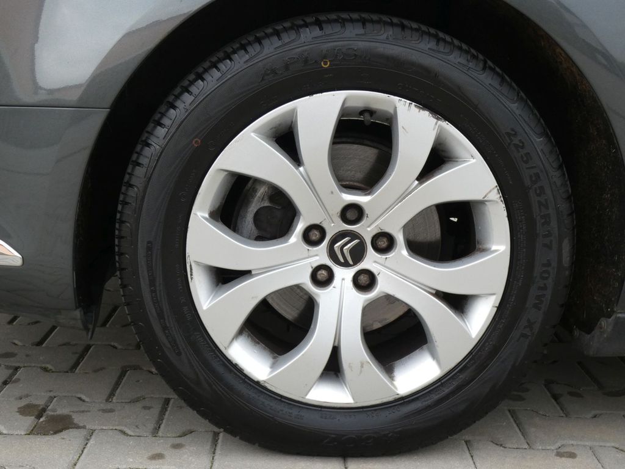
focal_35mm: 50
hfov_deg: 38.2
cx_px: 312
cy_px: 234
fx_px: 903
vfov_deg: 29.1
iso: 250
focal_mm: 9
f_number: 5.6
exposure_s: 1/80
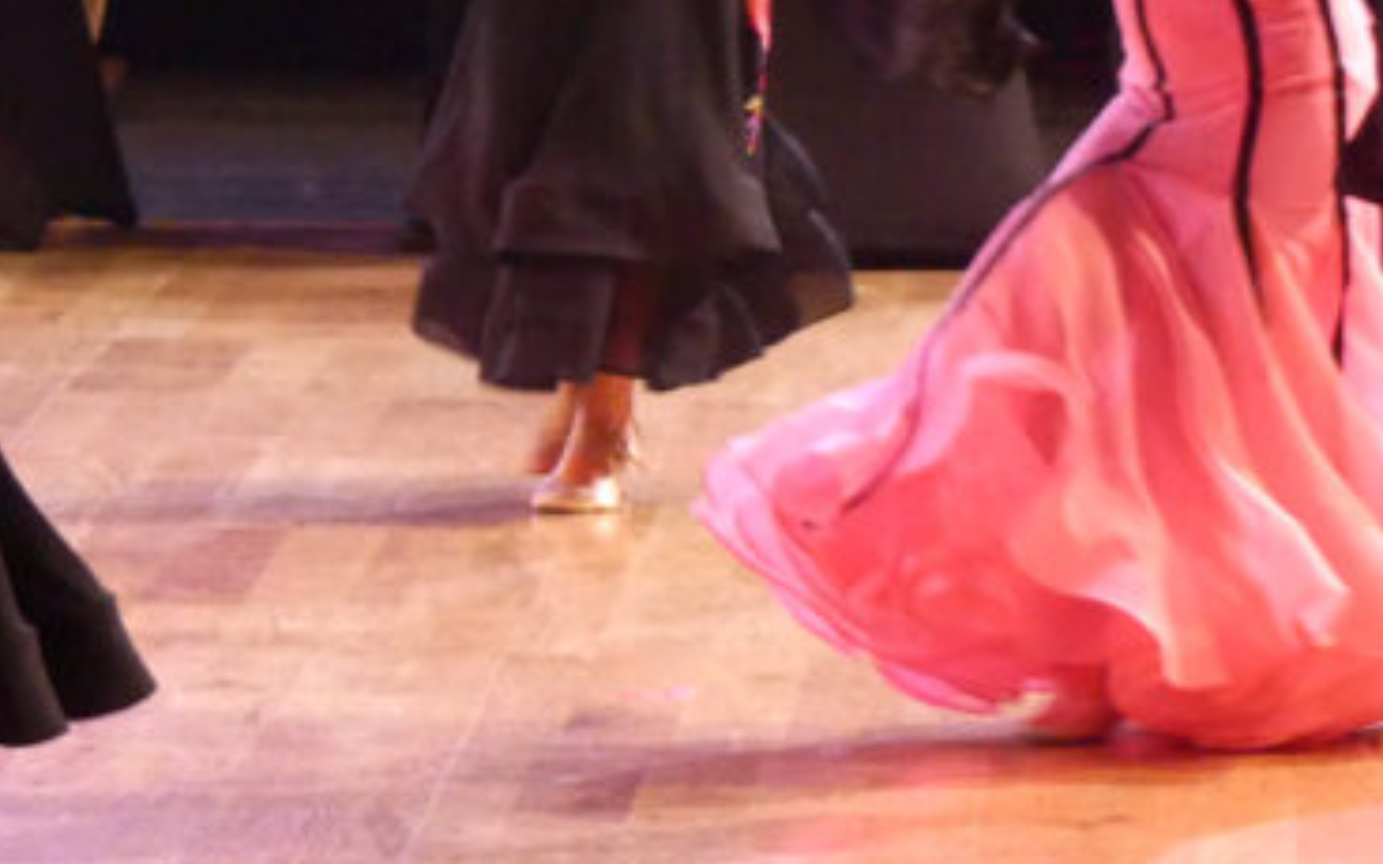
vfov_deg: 2.8
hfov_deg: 4.5
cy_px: -9
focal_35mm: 462
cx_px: 271
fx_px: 17413
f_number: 2.8
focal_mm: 38.5
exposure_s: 1/80
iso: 800
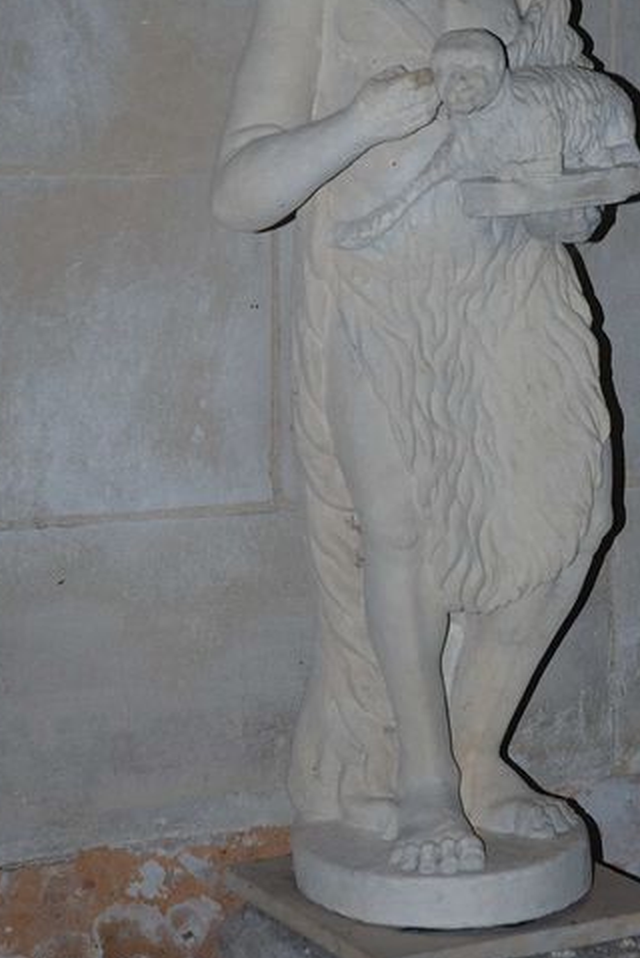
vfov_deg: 19.4
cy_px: 356
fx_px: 2796
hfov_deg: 13.0
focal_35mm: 105
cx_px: 435
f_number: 4.5
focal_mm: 48
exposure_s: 1/60
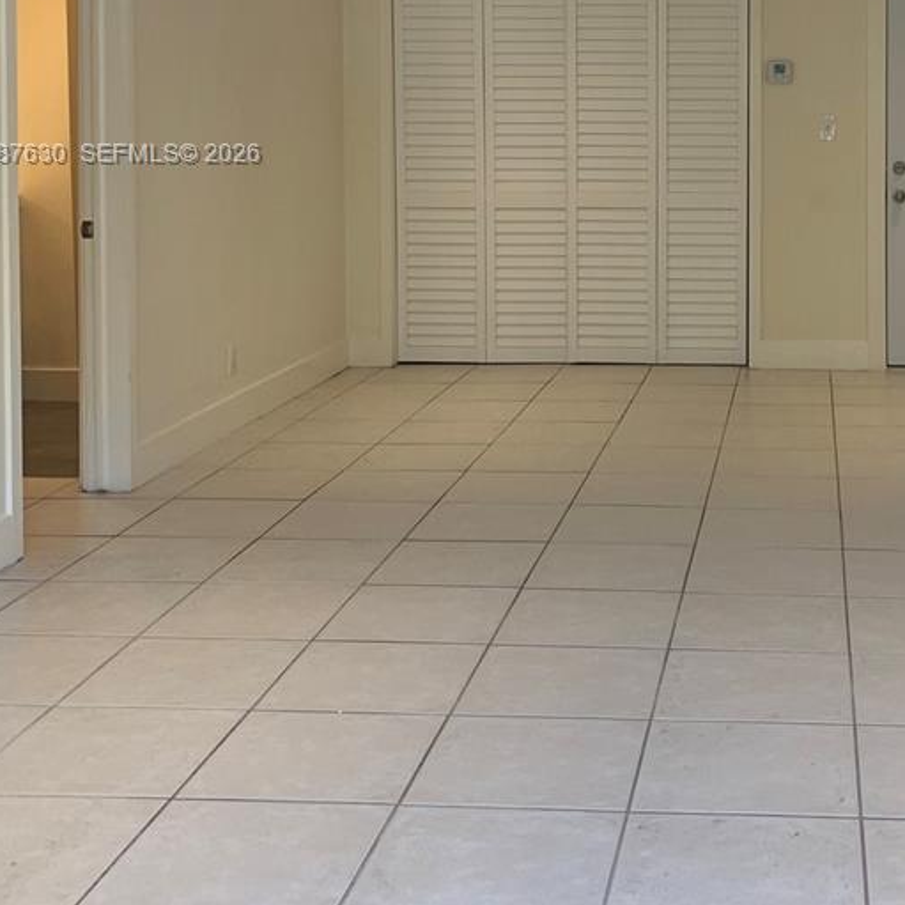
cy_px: 156
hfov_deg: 30.8
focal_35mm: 54
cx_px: 730
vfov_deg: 30.7
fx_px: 1597
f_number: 1.8
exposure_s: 1/120
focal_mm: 4.25
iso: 50
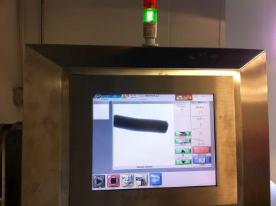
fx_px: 278
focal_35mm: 35
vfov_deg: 40.6
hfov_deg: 52.7
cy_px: 103
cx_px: 138
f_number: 2.8
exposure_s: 1/24
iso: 80
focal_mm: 3.85
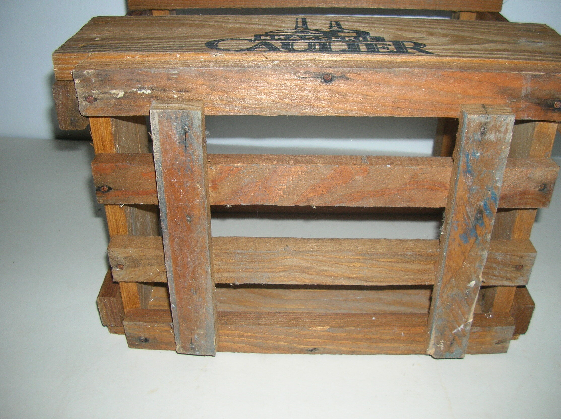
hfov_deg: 51.4
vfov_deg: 39.6
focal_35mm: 36
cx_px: 284
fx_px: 583
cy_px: 204
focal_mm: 5.8
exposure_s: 1/60.1
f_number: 2.8
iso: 50
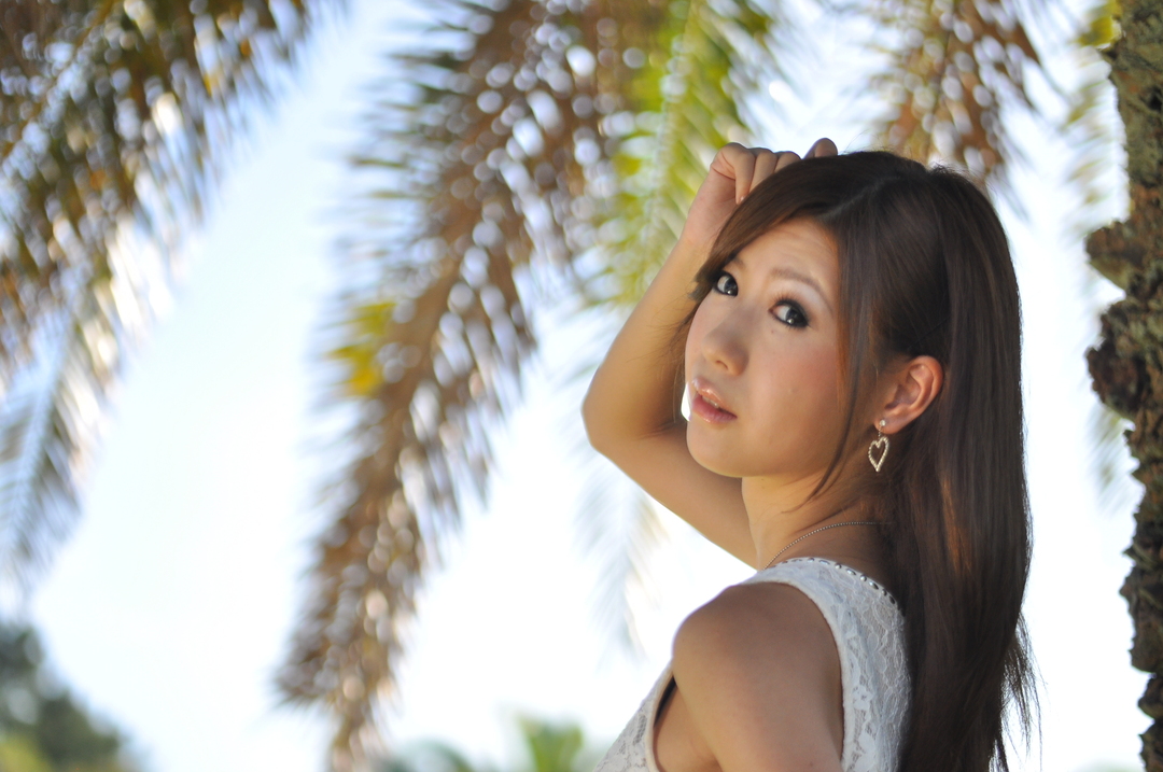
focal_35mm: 90
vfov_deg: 15.1
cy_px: 386
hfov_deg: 22.6
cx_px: 582
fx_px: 2904
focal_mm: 60
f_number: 2.8
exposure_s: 1/3200
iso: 320
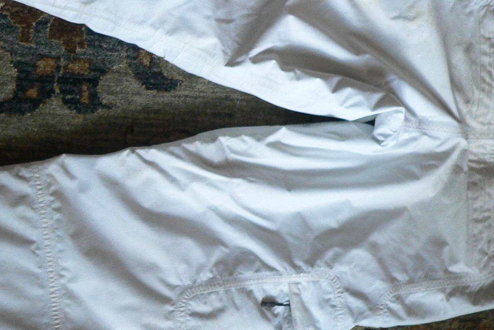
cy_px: 104
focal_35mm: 70
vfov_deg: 19.4
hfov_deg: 28.8
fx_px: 961
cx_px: 224
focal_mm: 6
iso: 200
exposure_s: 1/50
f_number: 2.8
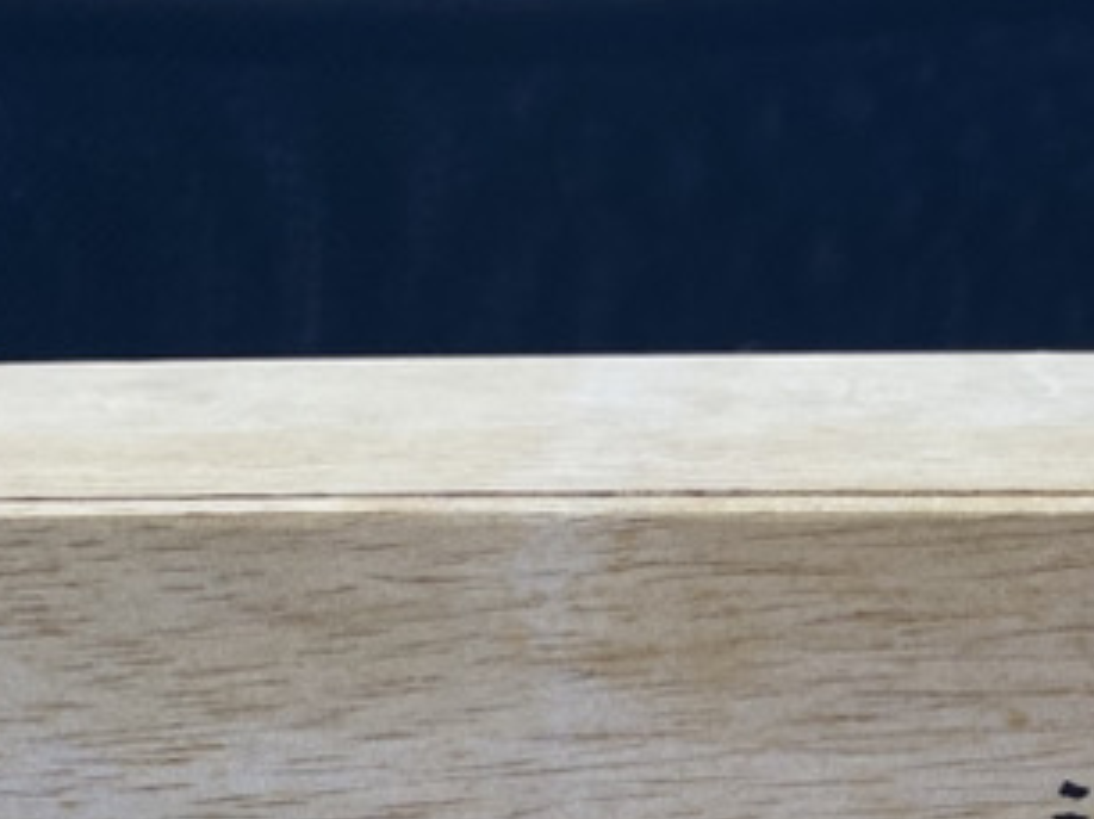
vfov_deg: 13.1
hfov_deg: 18.2
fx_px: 3221
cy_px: 1491
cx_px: 1351
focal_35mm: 102
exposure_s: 1/100
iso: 80
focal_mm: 4.25
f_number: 1.8
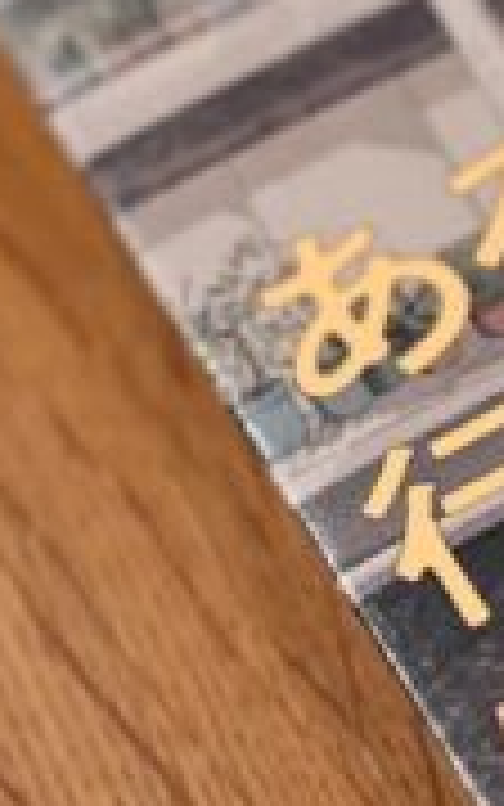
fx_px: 4062
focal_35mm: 185
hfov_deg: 6.8
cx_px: 1044
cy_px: 453
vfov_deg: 11.3
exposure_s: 1/50
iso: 500
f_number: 2.2
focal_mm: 50
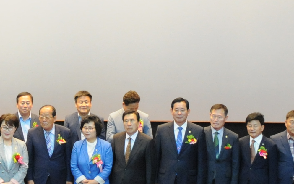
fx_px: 1266
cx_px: 28
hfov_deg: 13.1
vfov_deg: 8.3
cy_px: 56
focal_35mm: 158
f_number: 3.8
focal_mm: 24
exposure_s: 1/20
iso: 1250
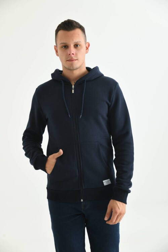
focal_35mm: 56
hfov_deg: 24.2
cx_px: 84
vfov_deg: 35.6
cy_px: 126
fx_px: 392
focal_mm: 56
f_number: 5.6
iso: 160
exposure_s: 1/125
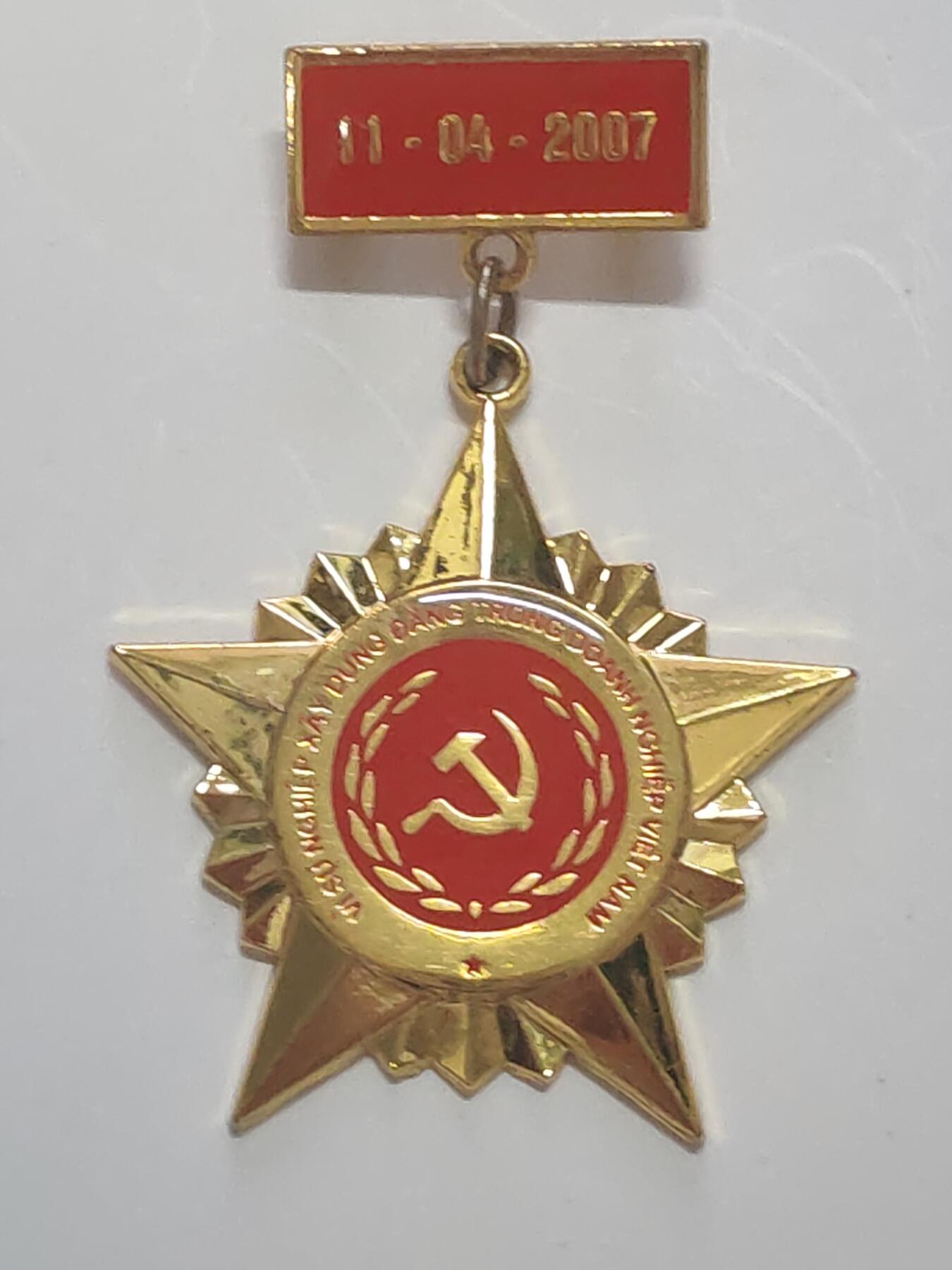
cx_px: 476
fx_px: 3924
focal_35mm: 107
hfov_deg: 13.8
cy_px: 635
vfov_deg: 18.4
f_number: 1.95
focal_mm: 5.52
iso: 500
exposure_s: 1/33
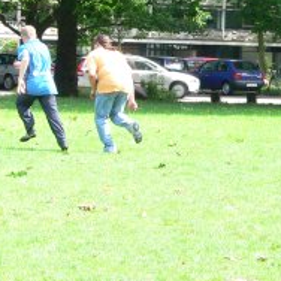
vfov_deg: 7.1
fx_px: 2259
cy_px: 138
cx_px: 124
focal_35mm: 246
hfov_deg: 7.1
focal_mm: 19.4
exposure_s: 1/200
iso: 400
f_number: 5.6
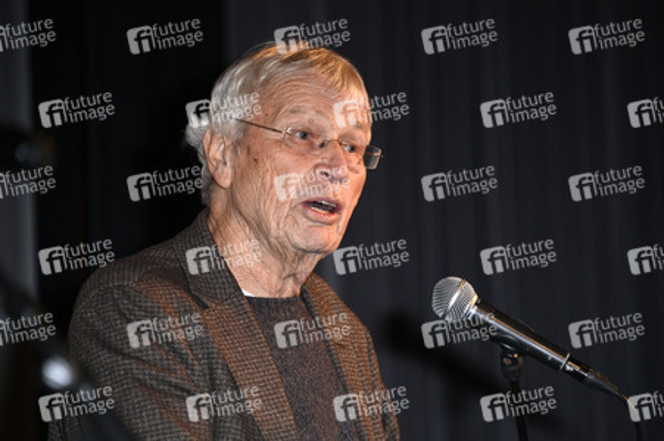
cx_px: 332
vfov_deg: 6.0
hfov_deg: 9.0
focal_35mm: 230
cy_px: 220
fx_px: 4239
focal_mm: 230
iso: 2000
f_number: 5.6
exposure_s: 1/125
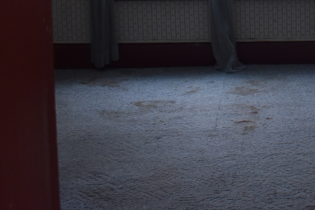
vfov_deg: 13.9
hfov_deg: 20.1
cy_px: -59
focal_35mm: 95
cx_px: 380
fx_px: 831
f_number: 3.8
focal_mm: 22
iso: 900
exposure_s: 1/60
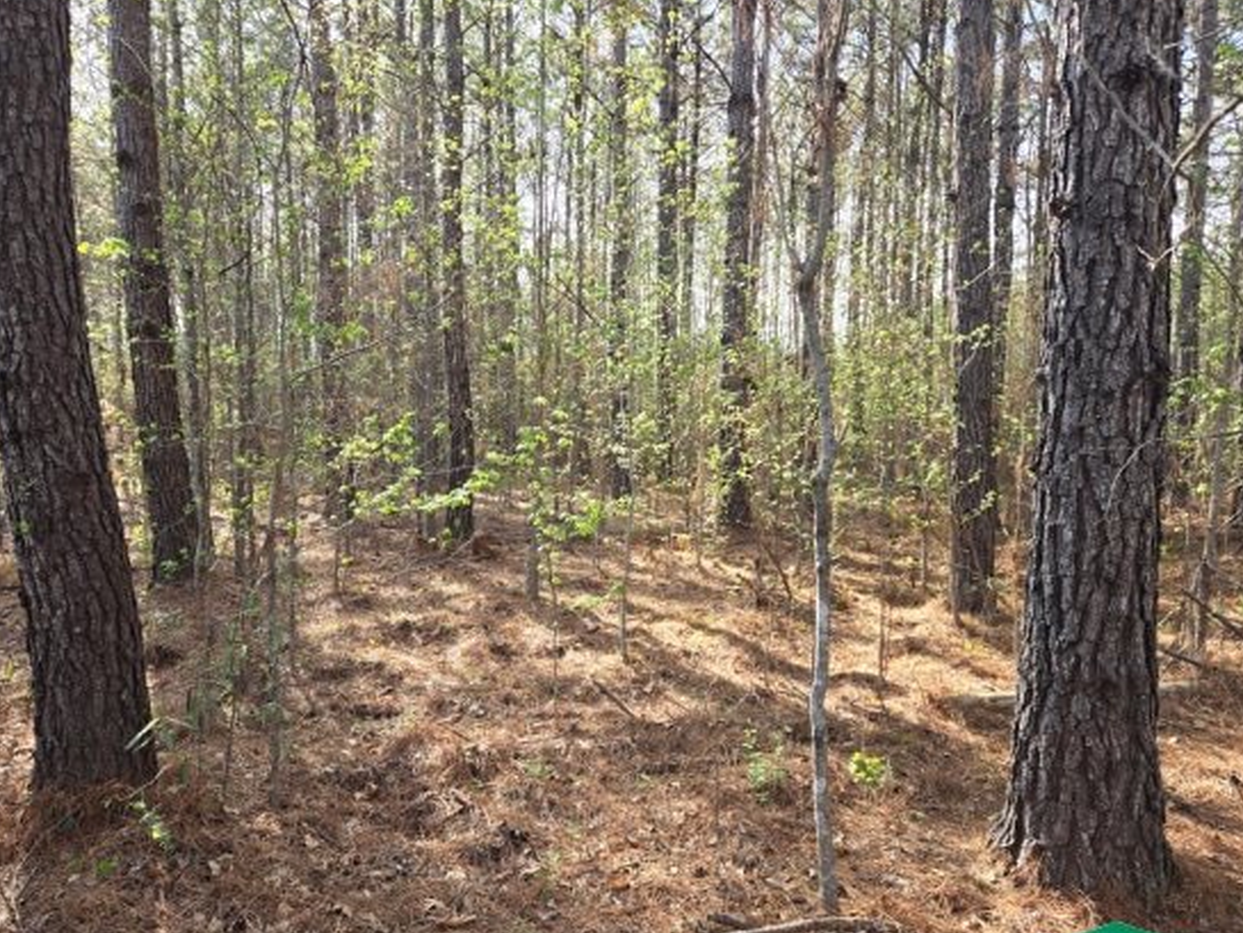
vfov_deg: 51.3
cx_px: 598
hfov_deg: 65.3
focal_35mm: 27
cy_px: 513
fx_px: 970
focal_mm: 5.4
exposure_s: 1/180
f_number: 1.8
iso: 50
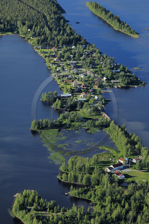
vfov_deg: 14.4
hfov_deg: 9.6
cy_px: 112
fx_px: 887
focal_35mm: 142
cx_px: 74
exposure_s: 1/1250
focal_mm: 95
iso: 100
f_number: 2.8
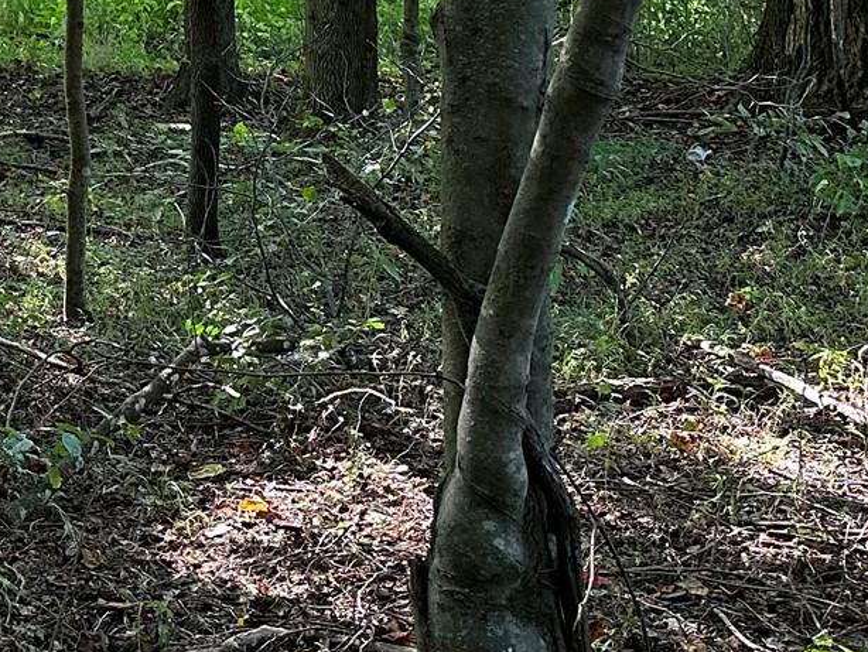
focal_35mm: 80
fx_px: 2007
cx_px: -362
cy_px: -68
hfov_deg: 21.3
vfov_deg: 17.8
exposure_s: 1/111
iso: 250
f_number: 1.78
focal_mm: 6.86
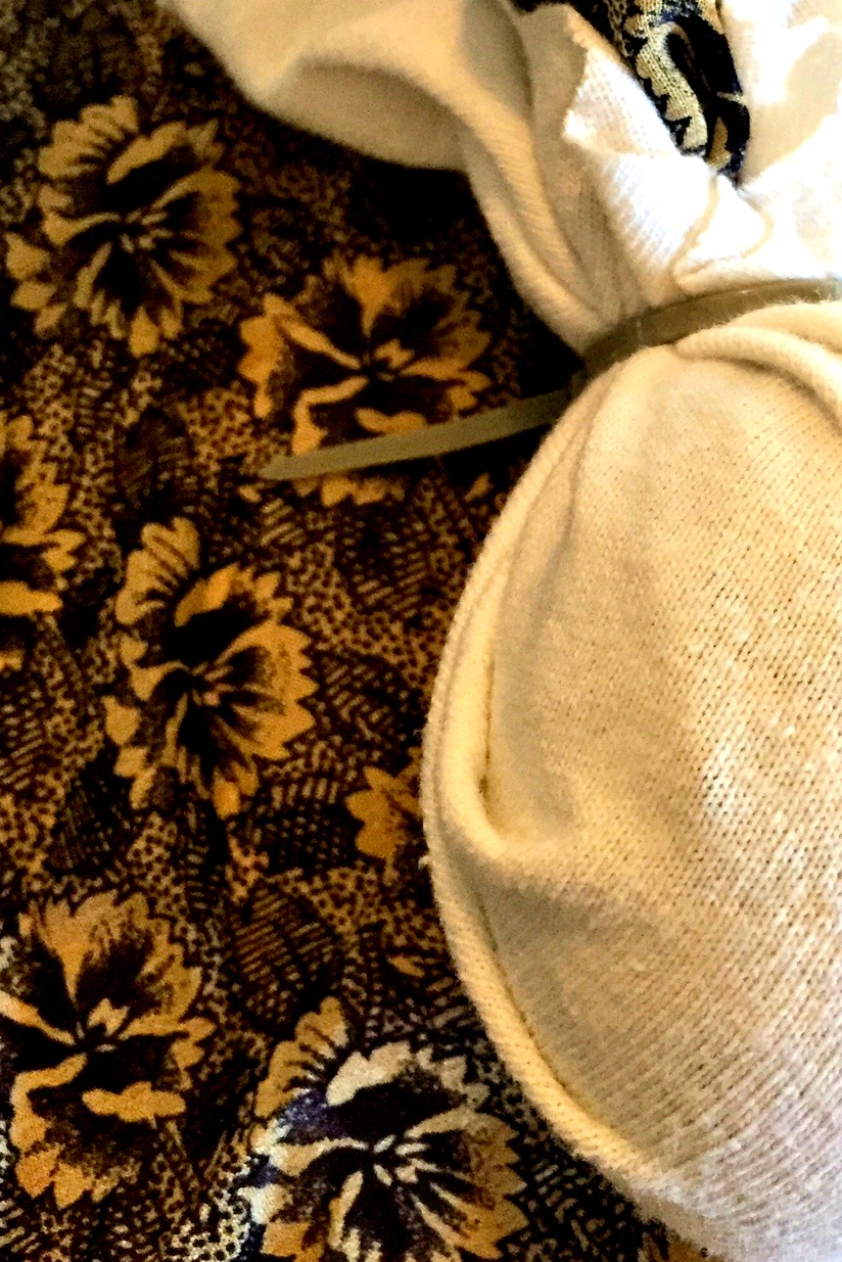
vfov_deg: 38.8
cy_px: 349
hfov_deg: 26.2
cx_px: 740
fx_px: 1753
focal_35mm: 50
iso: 160
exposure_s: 1/30
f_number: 2.2
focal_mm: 4.15
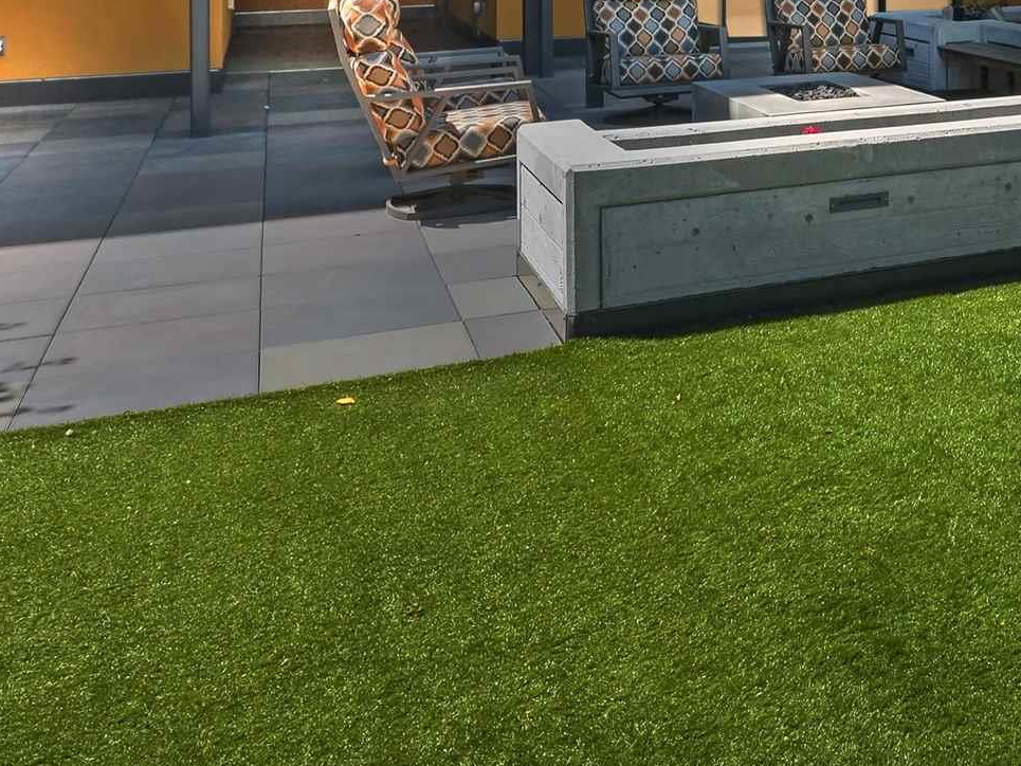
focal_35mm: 49
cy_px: -99
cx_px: 1232
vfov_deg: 27.0
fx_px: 1445
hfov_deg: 32.1
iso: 900
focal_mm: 16
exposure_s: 1/250
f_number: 8
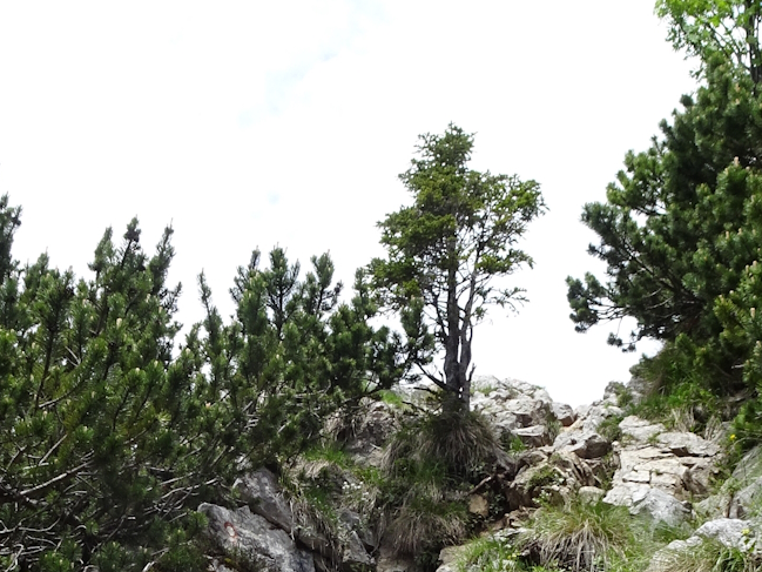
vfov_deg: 19.7
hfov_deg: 27.4
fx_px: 1563
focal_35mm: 71
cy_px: 655
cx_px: 323
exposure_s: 1/500
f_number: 3.5
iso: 80
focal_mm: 4.1
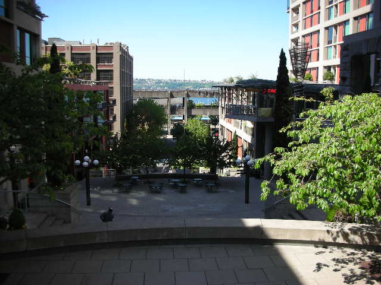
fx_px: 385
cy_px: 142
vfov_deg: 40.7
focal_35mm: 35
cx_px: 190
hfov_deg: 52.6
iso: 50
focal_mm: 5.8
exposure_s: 1/287
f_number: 3
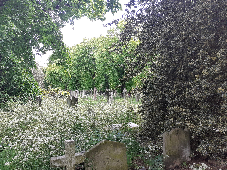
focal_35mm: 27
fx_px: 177
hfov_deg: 65.3
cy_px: 85
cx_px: 114
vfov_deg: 51.4
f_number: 1.9
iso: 40
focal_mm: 3.6
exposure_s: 1/199
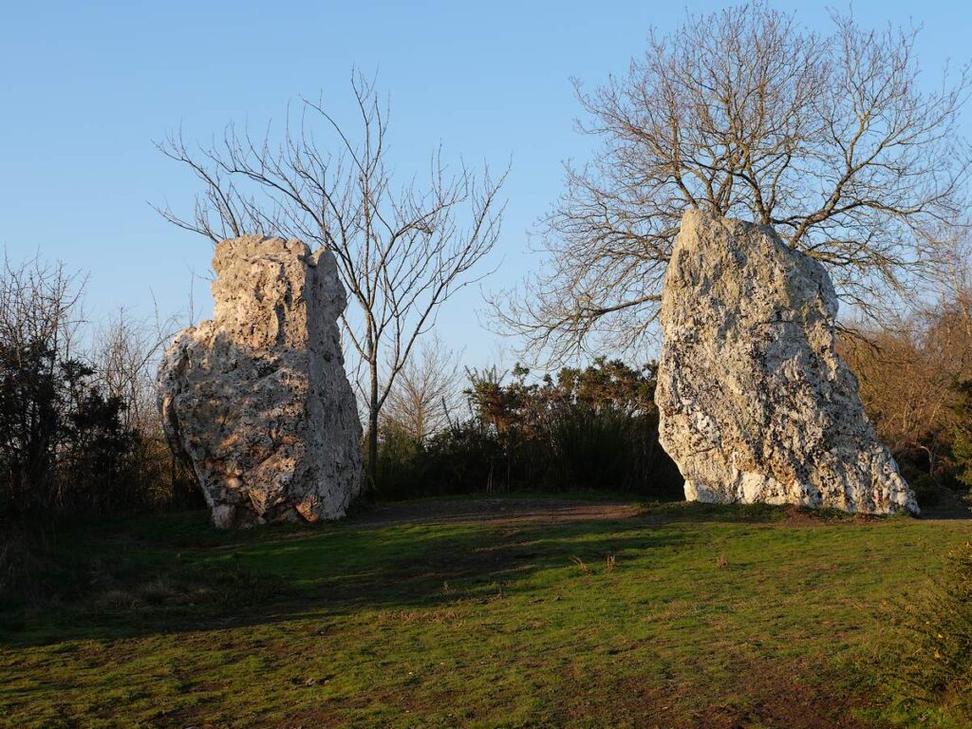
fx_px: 1404
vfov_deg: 29.1
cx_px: 486
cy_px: 364
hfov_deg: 38.2
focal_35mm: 50
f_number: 3.5
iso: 200
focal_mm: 25
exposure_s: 1/640
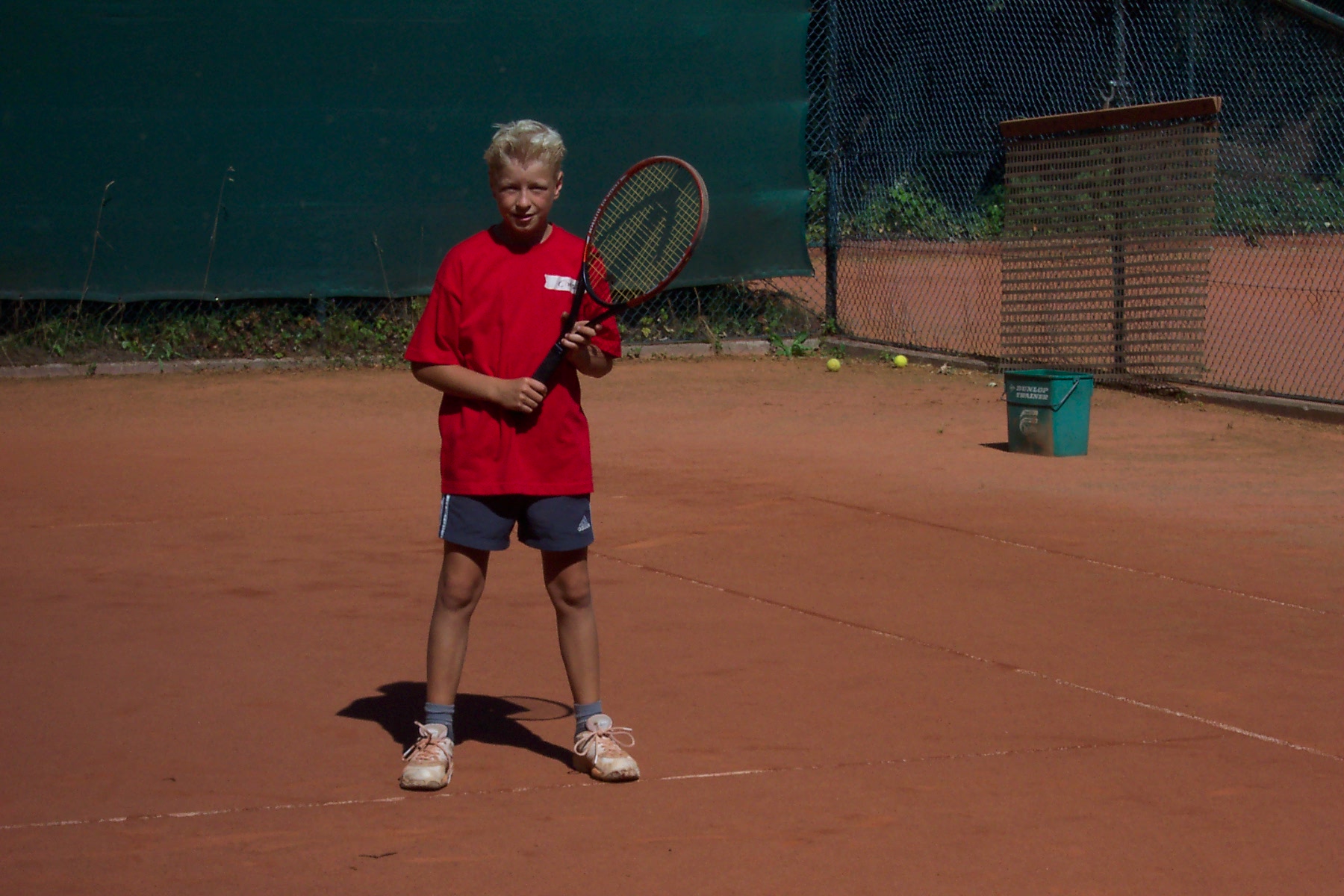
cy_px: 448
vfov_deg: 12.0
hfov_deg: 17.9
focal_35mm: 114
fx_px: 4256
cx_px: 672
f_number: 8
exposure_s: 1/700
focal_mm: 24
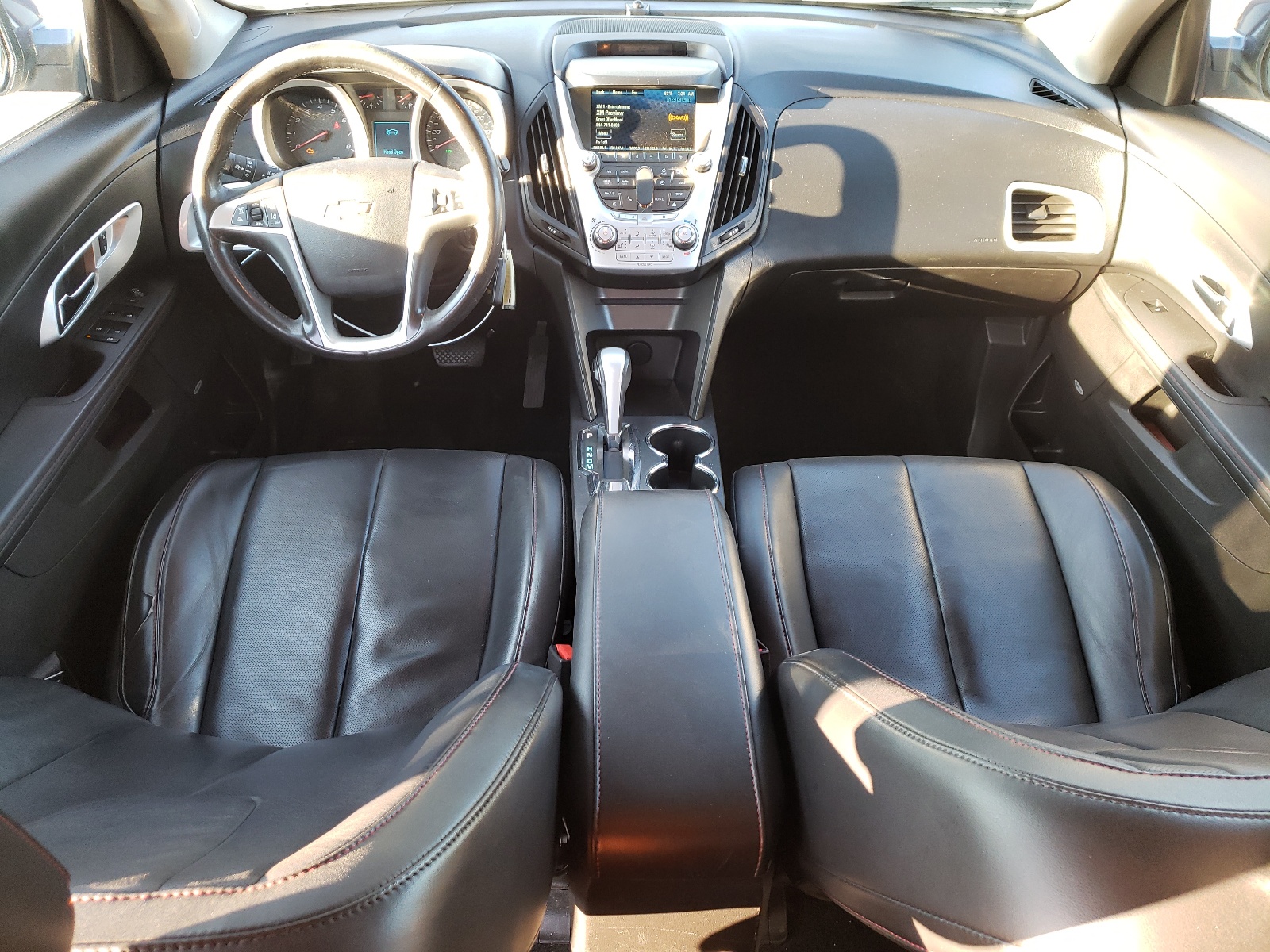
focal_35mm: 26
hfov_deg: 67.3
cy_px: 476
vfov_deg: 53.1
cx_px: 635
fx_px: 954
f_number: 1.5
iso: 79
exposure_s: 1/60.2
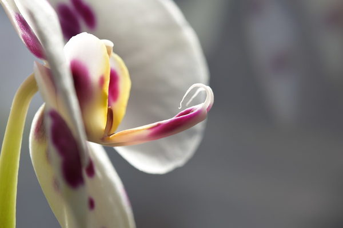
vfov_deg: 8.7
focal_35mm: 158
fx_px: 1501
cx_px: 172
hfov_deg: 13.0
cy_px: 114
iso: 100
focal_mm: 105
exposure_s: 1/60
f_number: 13
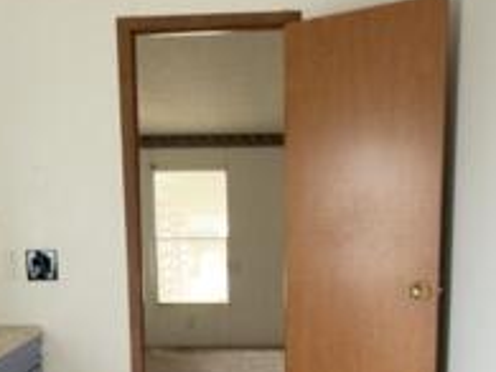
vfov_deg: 30.2
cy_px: 329
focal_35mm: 46
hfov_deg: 41.2
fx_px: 659
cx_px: 231
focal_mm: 2.22
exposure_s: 1/30
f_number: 2.2
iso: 250
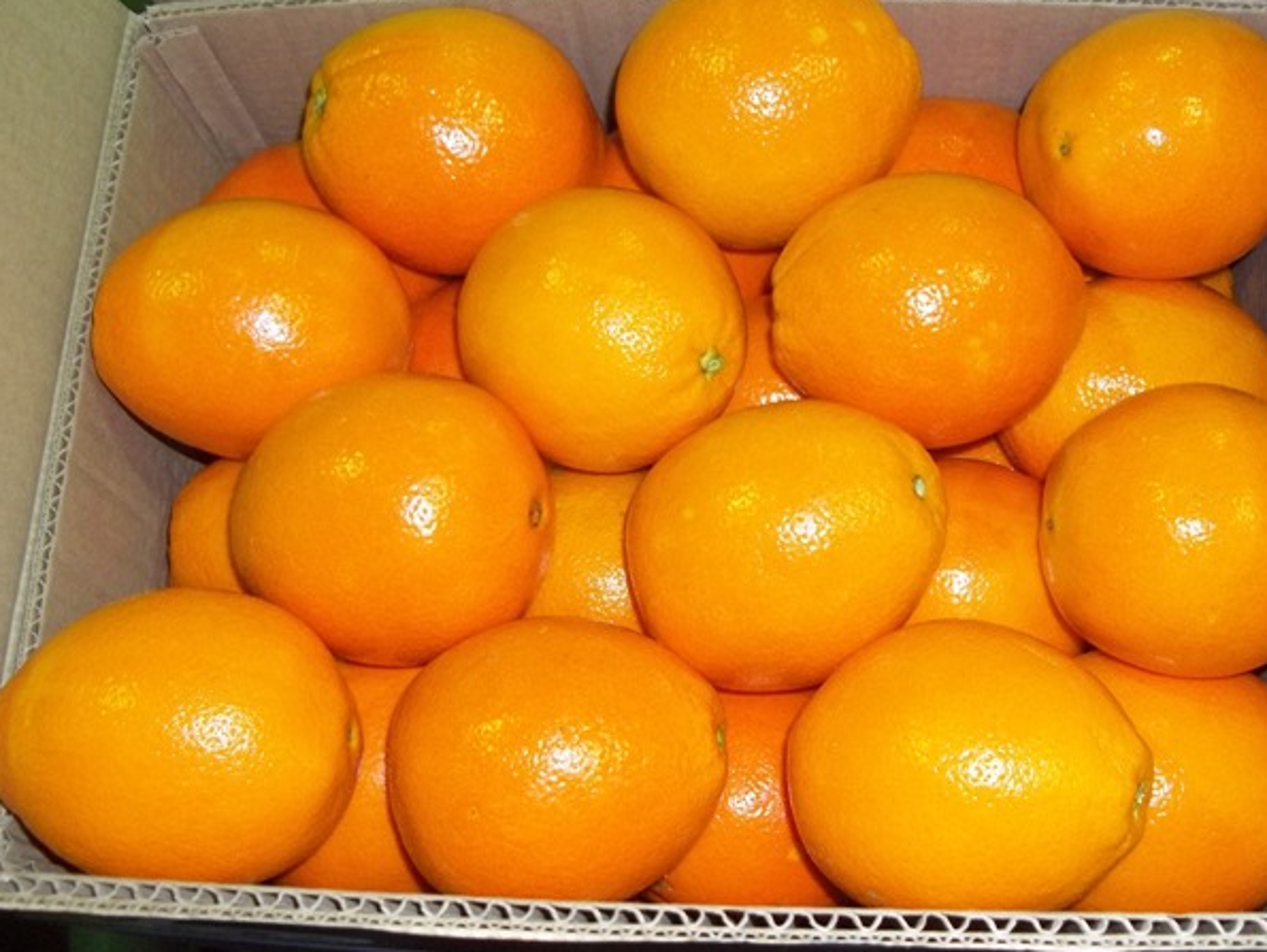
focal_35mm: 43
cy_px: 526
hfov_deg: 43.8
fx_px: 1575
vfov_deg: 33.6
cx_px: 707
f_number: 2.9
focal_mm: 5.7
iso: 160
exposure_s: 1/30
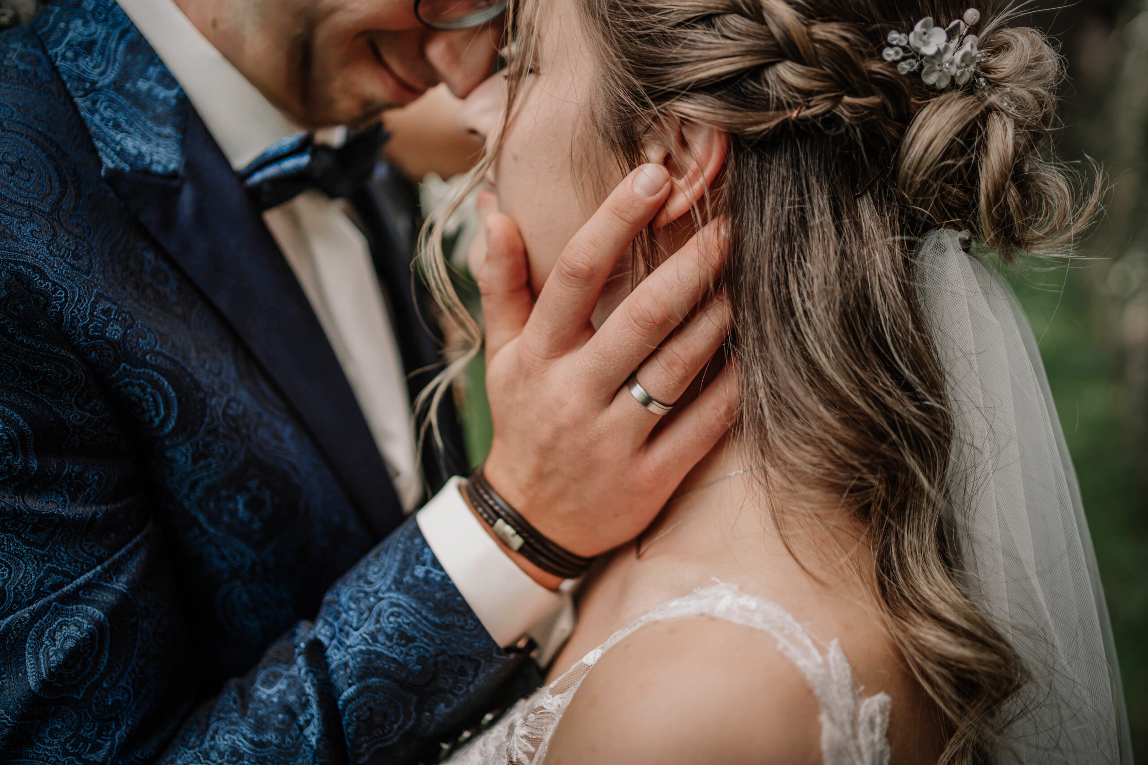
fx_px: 1116
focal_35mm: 35
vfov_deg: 37.9
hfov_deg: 54.4
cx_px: 574
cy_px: 382
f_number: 2
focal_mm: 35
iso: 80
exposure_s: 1/1000
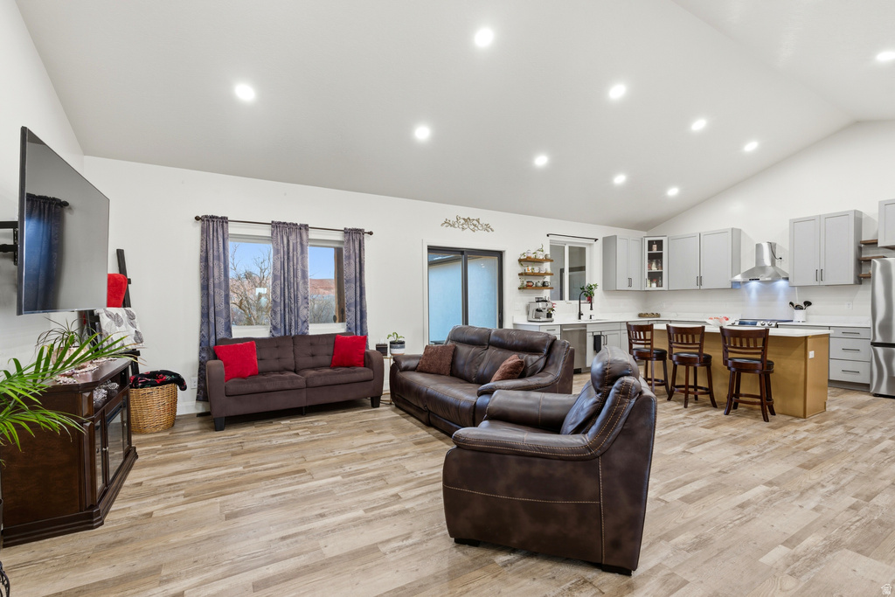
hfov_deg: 96.7
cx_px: 448
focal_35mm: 16
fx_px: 398
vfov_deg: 73.8
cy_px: 298
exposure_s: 1/40
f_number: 8
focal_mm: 16
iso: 100
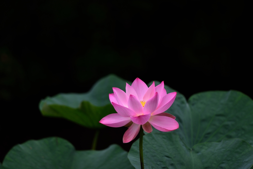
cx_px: 126
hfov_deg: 6.9
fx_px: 2108
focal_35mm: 300
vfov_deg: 4.6
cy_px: 84
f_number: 4
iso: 320
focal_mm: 300
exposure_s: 1/750
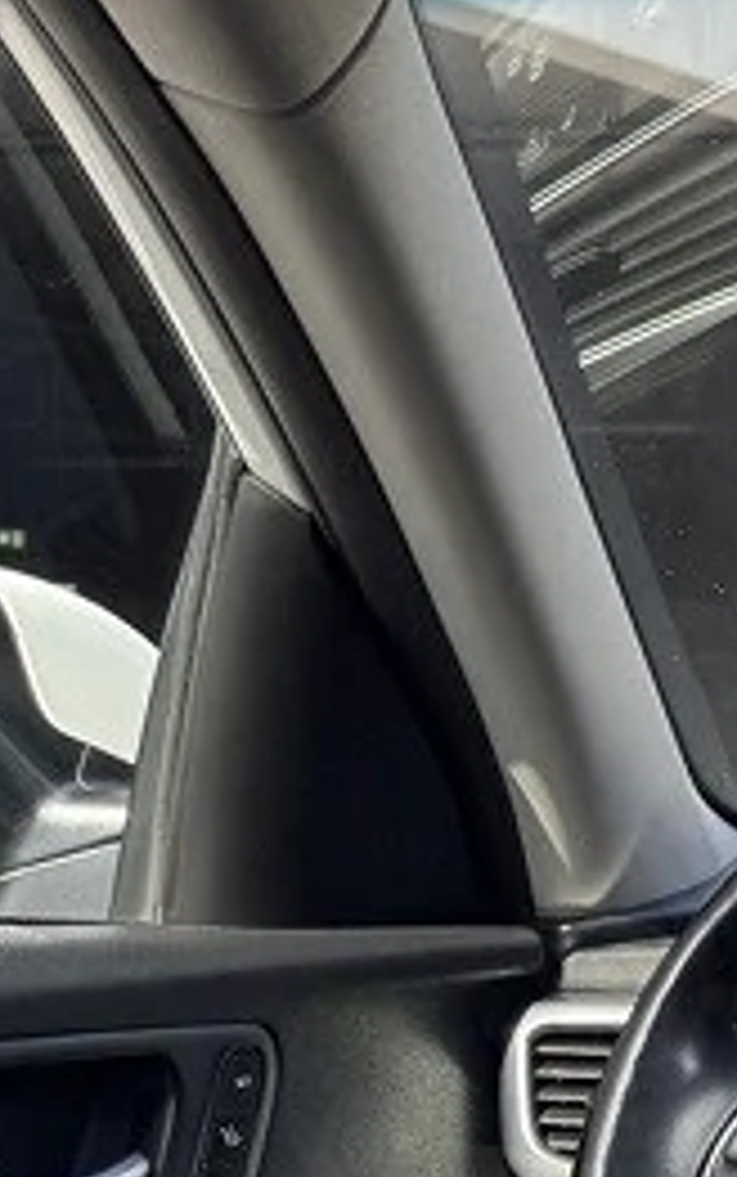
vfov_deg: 21.2
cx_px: 2224
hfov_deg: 10.0
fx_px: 3114
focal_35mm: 97
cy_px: 898
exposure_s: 1/912
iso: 80
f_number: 1.78
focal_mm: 6.86
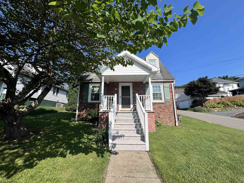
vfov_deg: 89.9
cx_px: 122
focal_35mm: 13
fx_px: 92
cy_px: 92
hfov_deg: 106.2
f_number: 1.8
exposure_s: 1/2320
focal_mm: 1.57
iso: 32
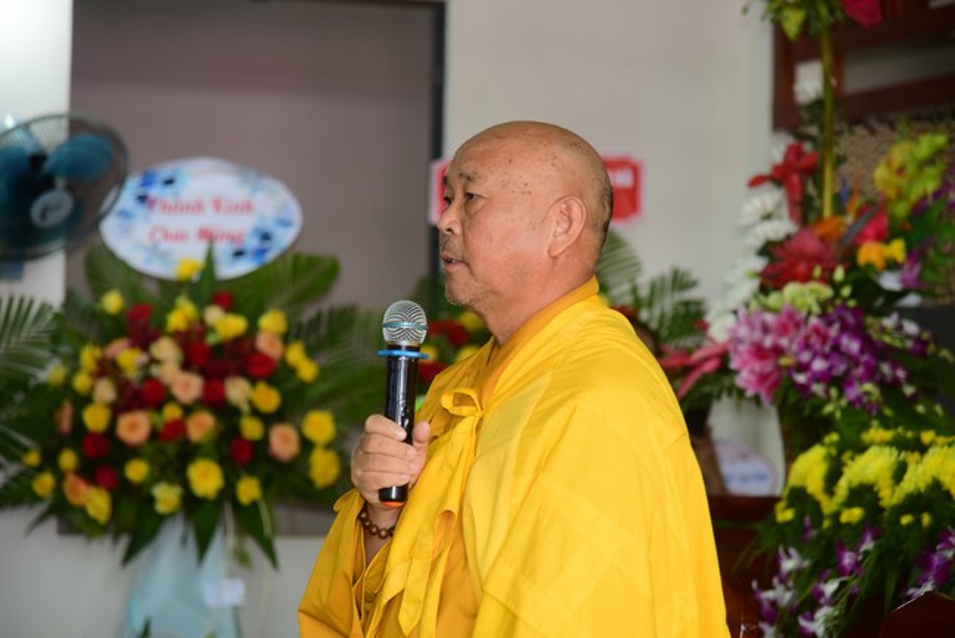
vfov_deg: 12.5
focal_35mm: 110
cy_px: 319
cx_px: 478
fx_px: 2919
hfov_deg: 18.6
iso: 500
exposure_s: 1/160
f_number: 4
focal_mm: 110
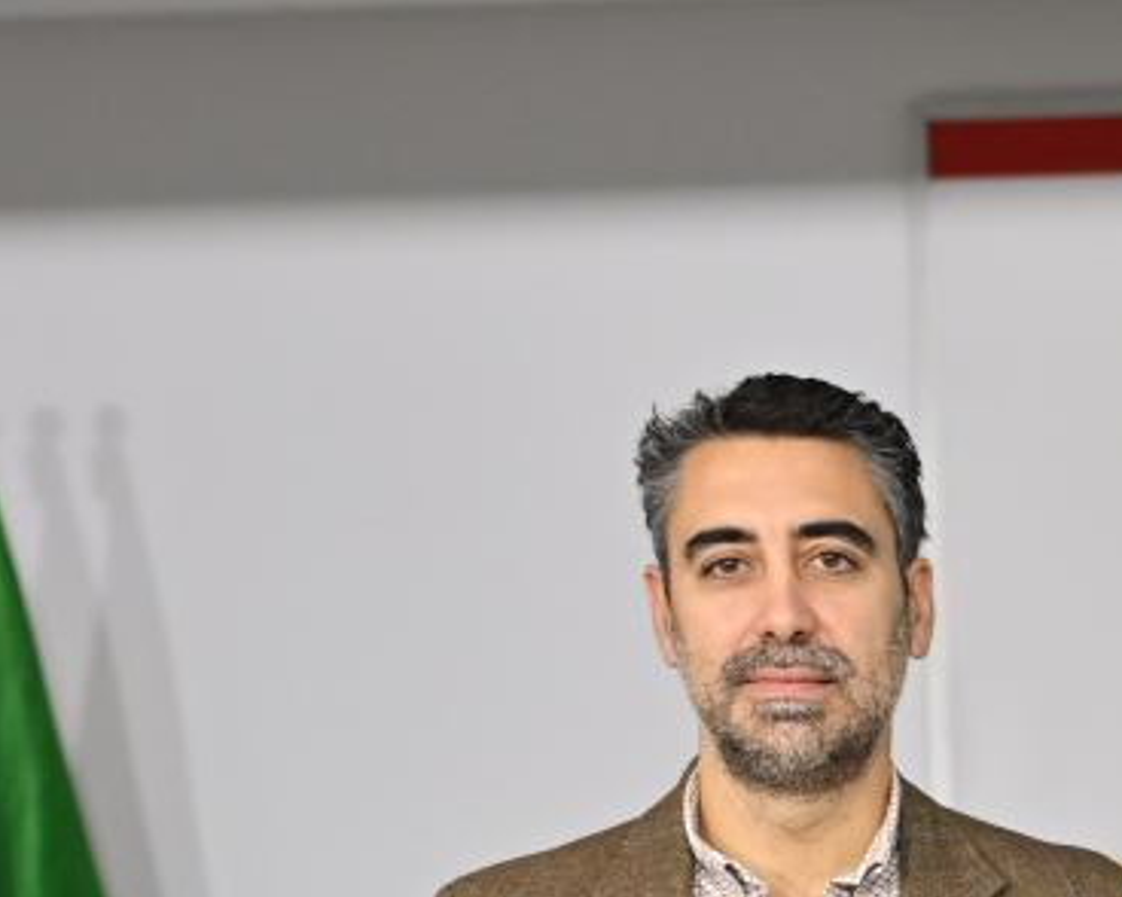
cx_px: 1829
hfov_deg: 11.9
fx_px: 5078
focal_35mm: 153
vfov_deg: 9.7
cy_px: 1425
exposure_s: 1/640
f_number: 2.8
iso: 640
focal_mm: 37
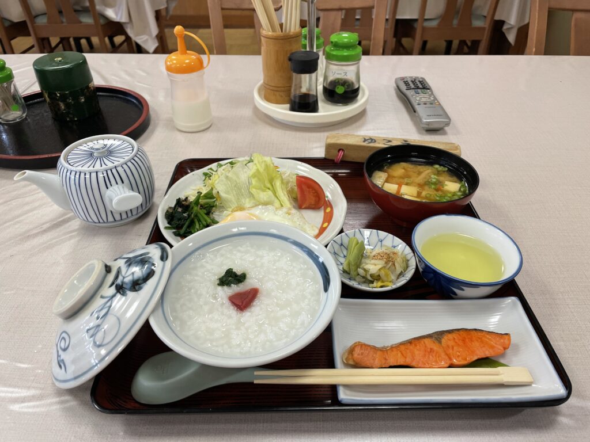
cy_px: 221
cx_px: 295
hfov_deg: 67.3
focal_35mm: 26
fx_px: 443
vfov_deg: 53.1
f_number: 1.6
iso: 64
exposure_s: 1/60
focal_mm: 4.2
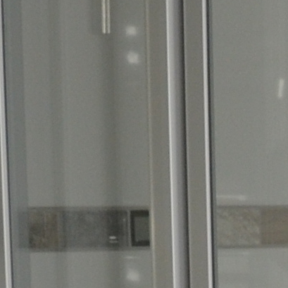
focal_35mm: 276
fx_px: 2598
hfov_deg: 5.7
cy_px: 780
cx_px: 1039
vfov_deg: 6.0
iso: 400
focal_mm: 18
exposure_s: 1/125
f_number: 5.6
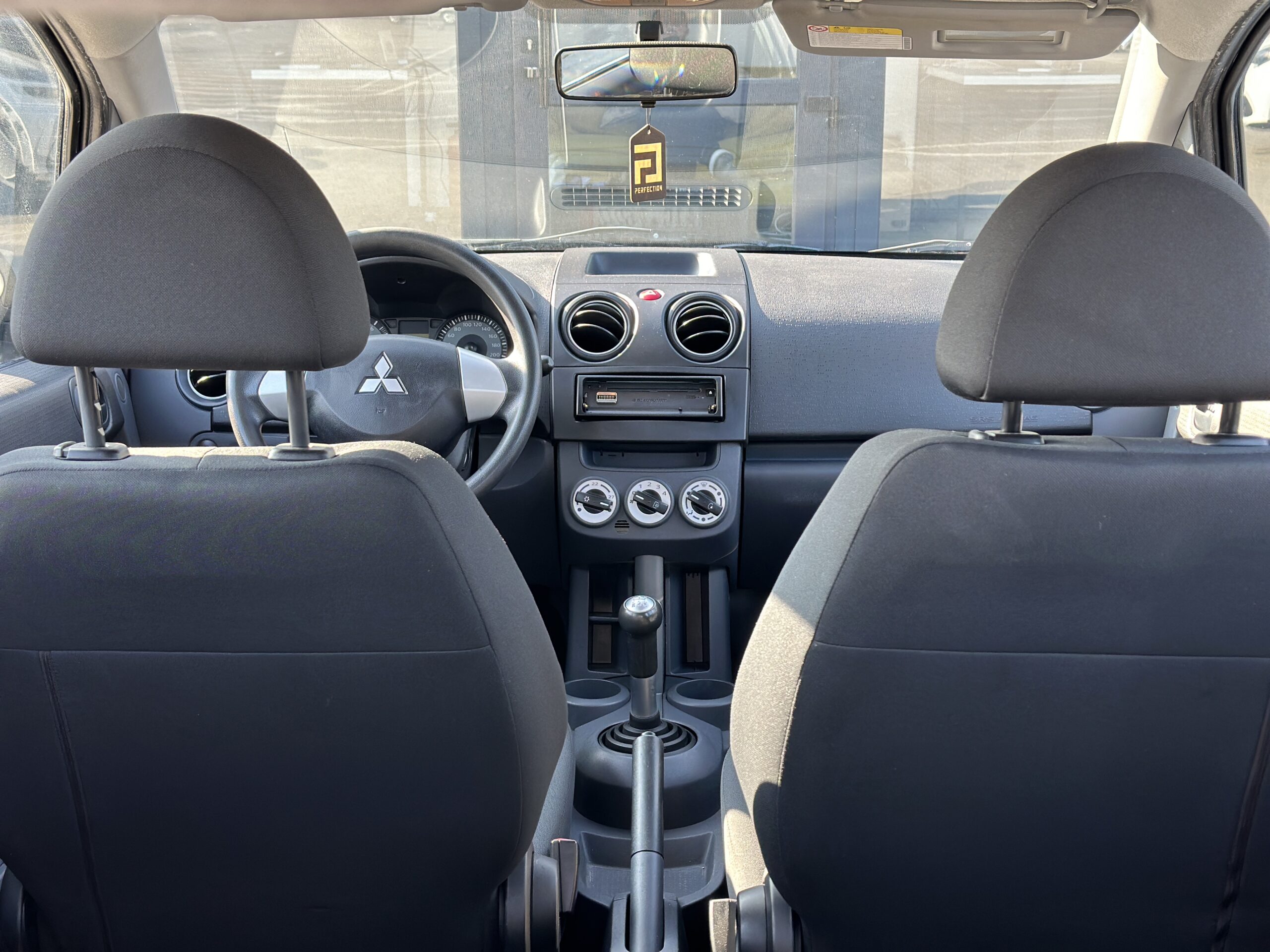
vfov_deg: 30.3
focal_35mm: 48
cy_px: 476
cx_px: 635
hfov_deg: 39.7
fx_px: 1761
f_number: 1.78
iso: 64
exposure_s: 1/122
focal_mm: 6.86
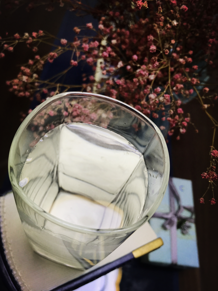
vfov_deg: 63.4
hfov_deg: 49.7
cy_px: 146
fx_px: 235
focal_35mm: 28
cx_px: 109
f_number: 1.8
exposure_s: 1/100
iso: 25
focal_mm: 3.99
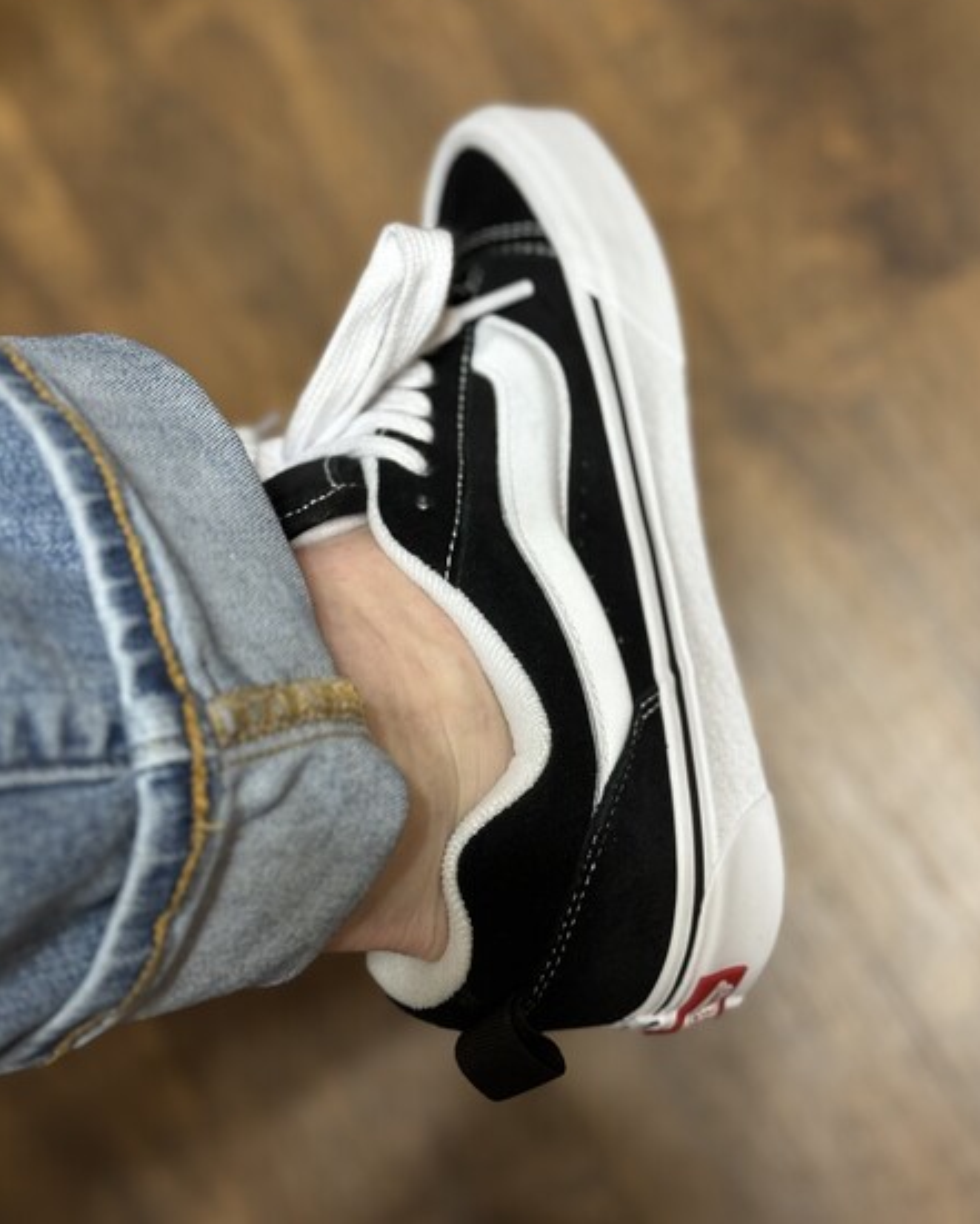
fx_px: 1849
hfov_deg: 29.7
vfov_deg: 36.6
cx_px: 496
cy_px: 562
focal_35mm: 51
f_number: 1.78
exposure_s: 1/40
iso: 200
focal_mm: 6.86
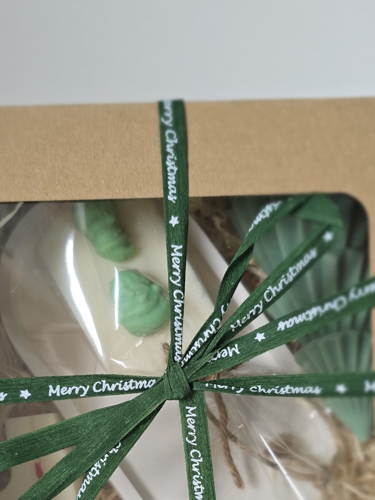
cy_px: 415
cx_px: 158
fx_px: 621
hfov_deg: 33.5
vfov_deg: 41.5
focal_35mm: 43
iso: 200
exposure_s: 1/60
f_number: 1.7
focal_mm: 6.3
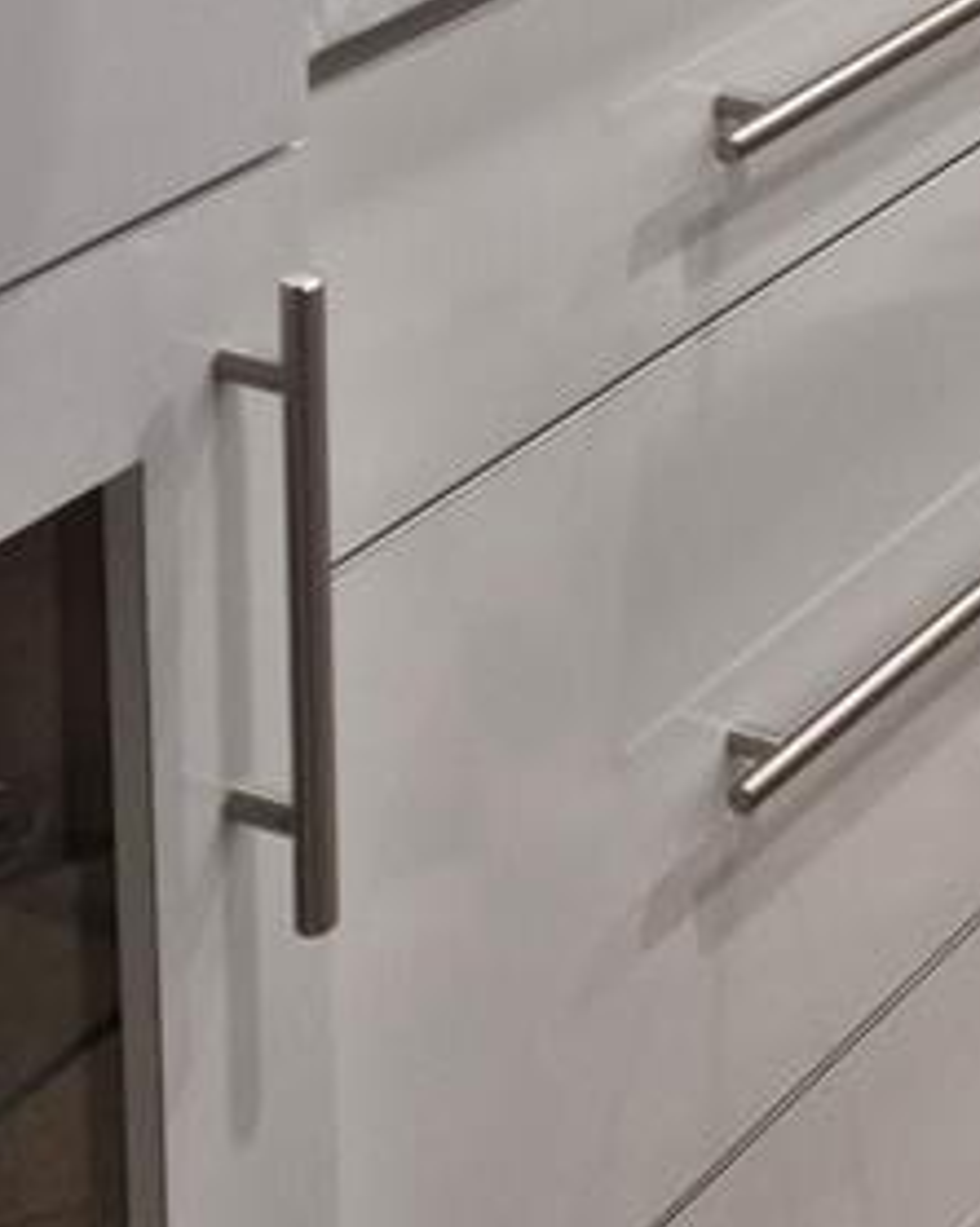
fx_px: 3521
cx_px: 1836
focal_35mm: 97
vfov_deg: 16.0
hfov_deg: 13.9
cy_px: -1134
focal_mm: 5.4
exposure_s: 1/120
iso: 125
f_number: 1.8
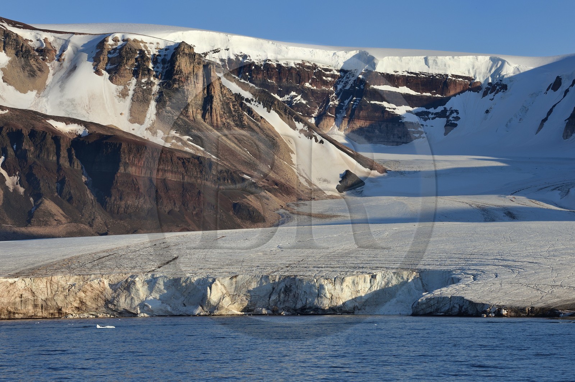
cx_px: 288
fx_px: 2713
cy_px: 191
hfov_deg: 12.1
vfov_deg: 8.1
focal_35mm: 170
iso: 200
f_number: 13
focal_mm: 170
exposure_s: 1/250
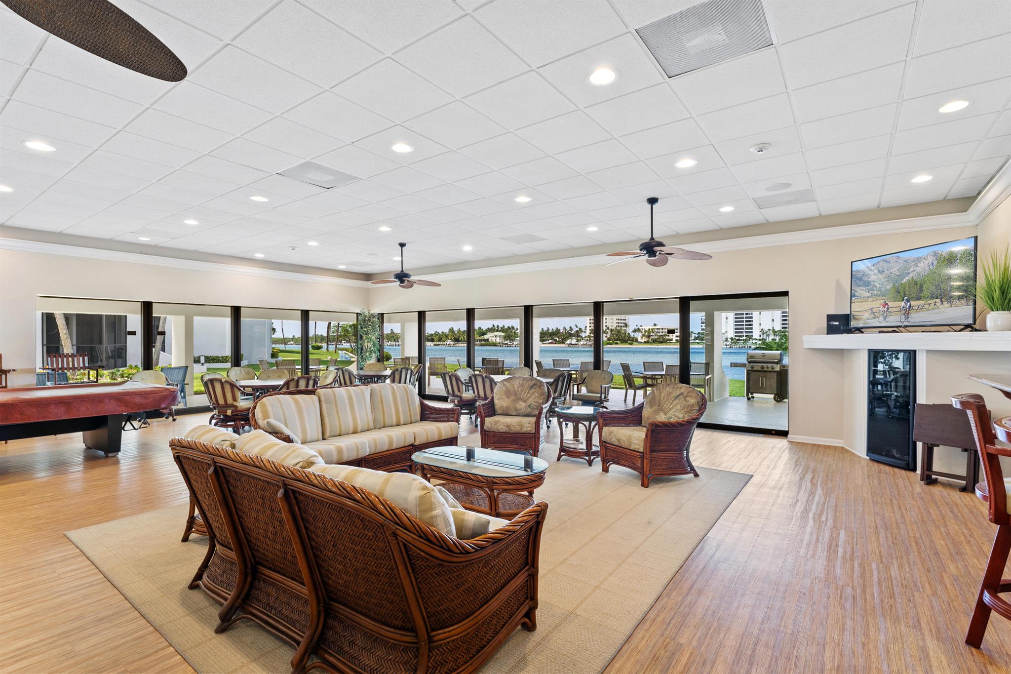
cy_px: 337
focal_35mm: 17
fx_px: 475
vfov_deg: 70.7
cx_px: 506
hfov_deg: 93.6
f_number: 9
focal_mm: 16.9
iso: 400
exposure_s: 1/3
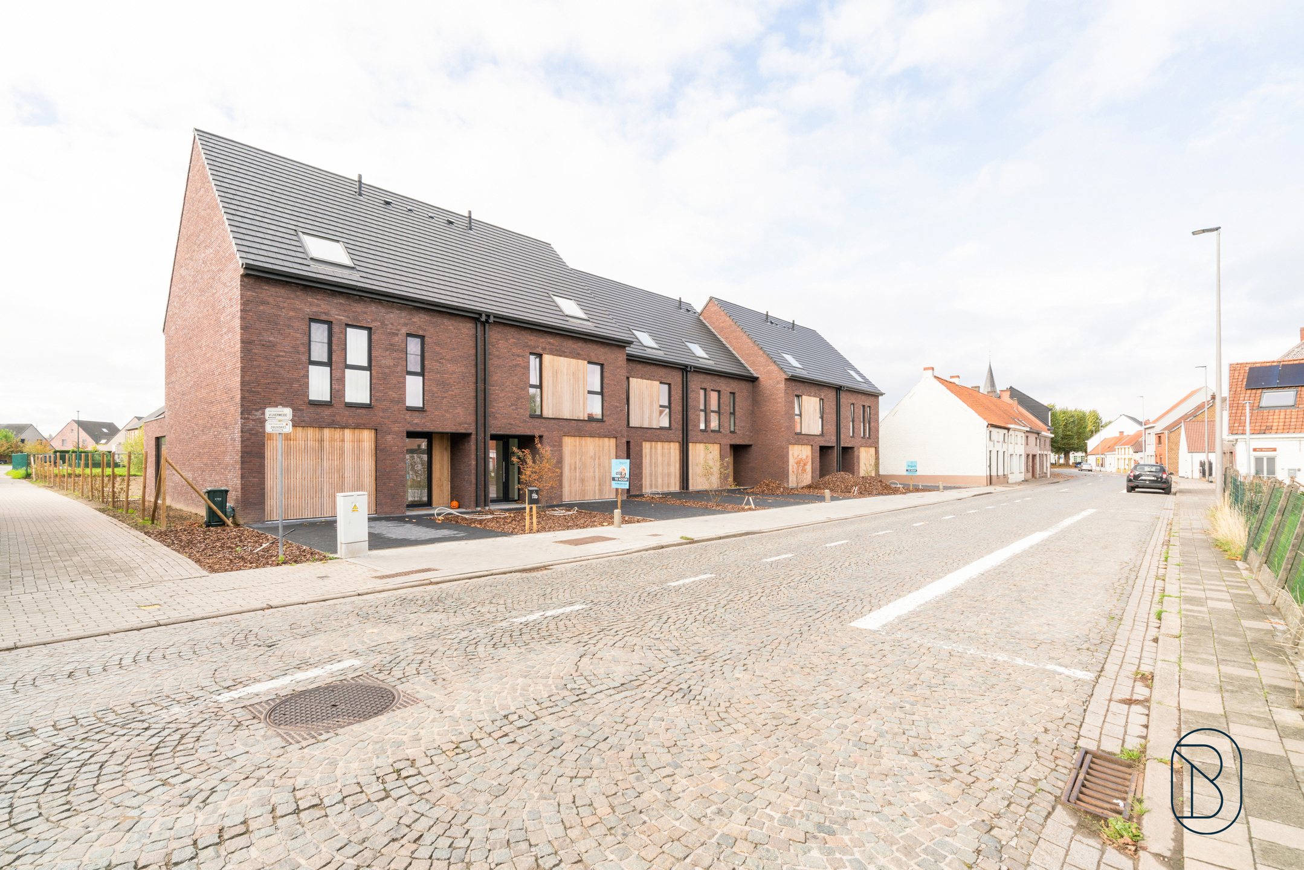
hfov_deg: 96.7
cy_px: 435
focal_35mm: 16
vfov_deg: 73.8
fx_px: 580
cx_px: 652
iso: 250
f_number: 11
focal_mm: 16
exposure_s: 1/100
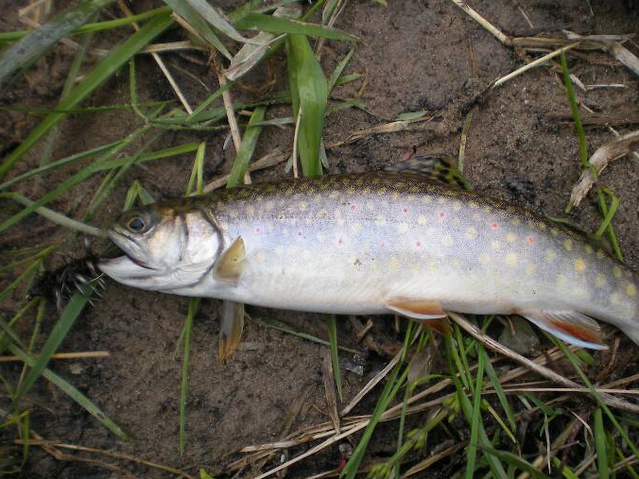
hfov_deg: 41.9
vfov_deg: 32.2
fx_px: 831
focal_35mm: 45
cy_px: 230
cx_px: 373
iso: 64
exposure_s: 1/180
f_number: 3.1
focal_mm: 6.3
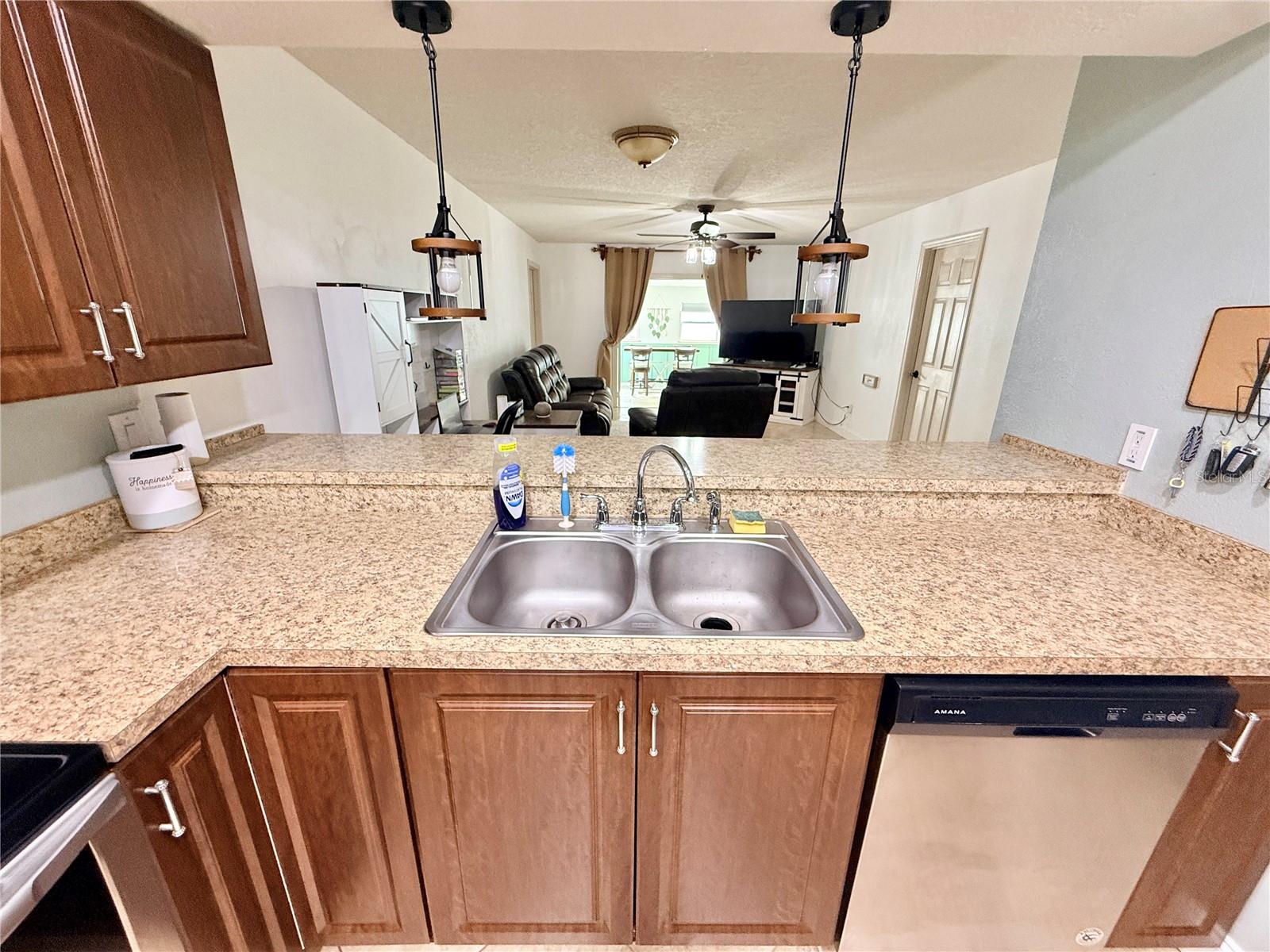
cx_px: 635
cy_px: 476
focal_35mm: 14
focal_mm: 2.22
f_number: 2.2
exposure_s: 1/60
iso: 320
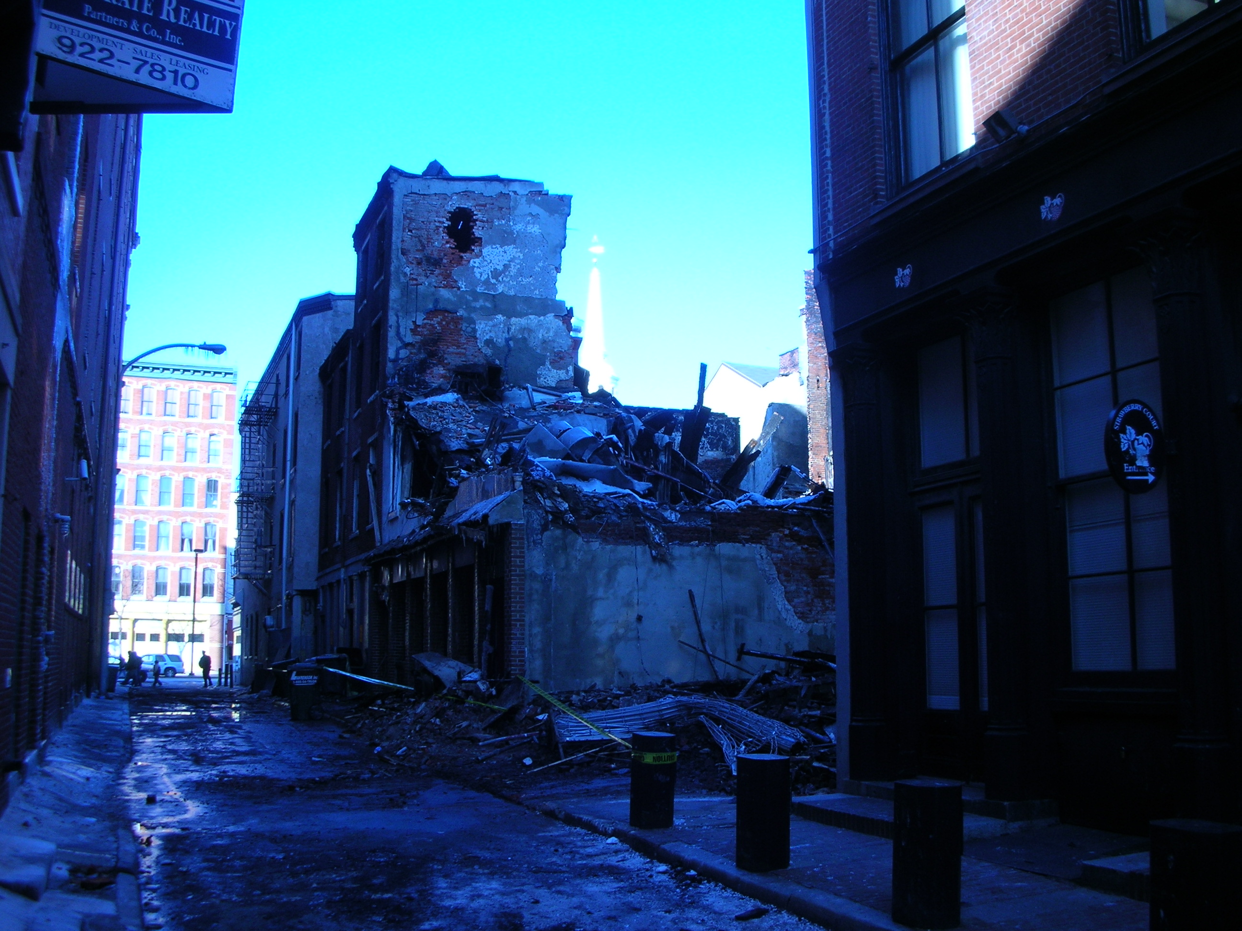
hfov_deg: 52.6
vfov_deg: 40.7
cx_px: 621
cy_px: 466
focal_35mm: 35
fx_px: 1256
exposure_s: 1/160
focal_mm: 5.8
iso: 50
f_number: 3
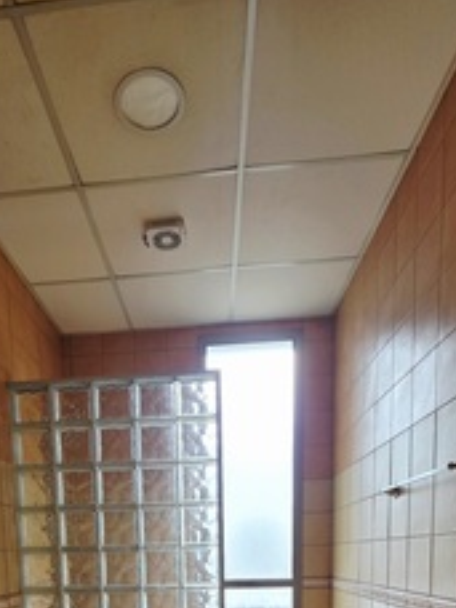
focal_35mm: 26
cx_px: 161
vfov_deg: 53.6
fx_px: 457
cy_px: 601
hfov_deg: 52.3
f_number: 1.9
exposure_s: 1/159
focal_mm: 2.2
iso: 40
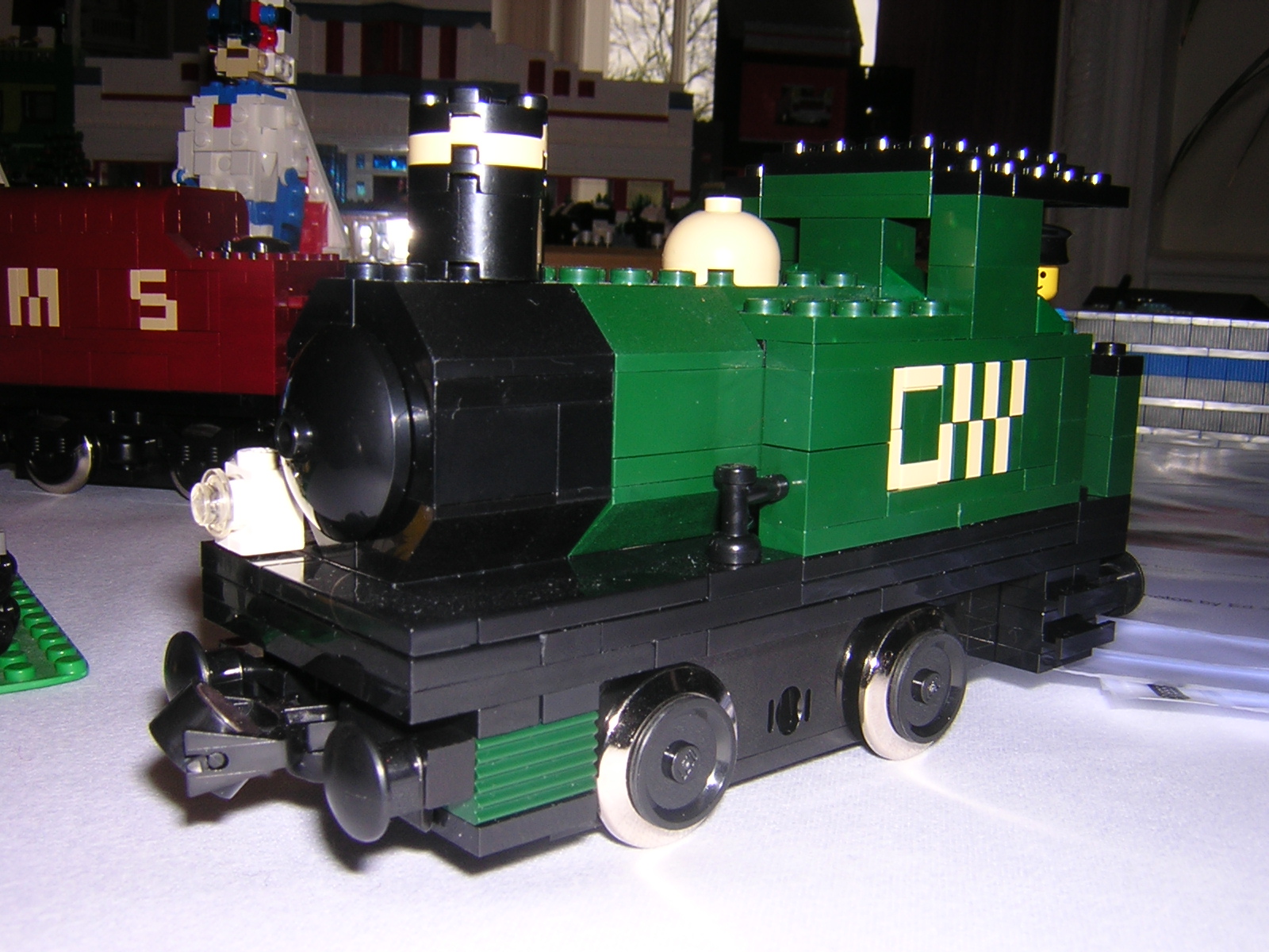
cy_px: 476
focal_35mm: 36
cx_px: 634
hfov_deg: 51.4
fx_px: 1320
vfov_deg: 39.7
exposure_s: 1/60.1
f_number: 5.2
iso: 100
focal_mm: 4.7
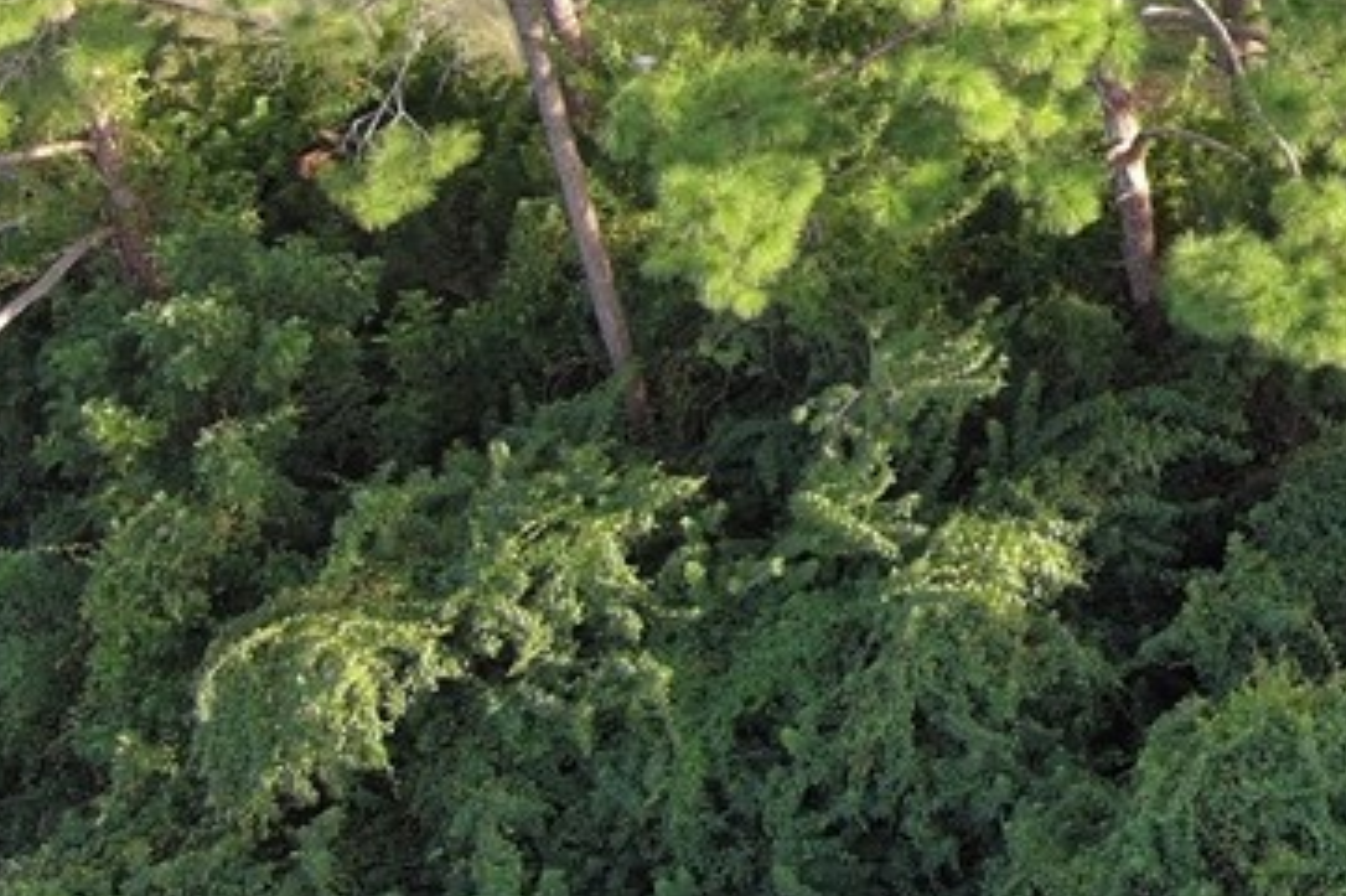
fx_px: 3251
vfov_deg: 15.0
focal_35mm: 87
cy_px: -242
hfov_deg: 20.3
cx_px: 1978
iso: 148
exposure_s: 1/25.1
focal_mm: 10.57
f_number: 2.8
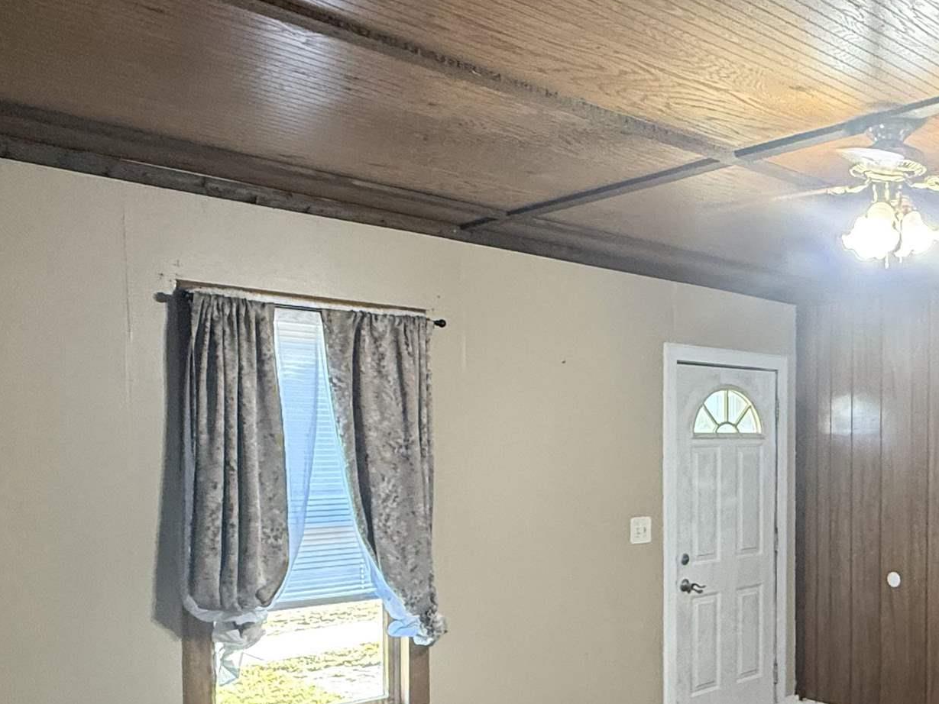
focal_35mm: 35
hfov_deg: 49.2
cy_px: 470
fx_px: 950
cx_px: 769
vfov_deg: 40.2
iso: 500
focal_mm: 2.22
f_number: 2.2
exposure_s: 1/60
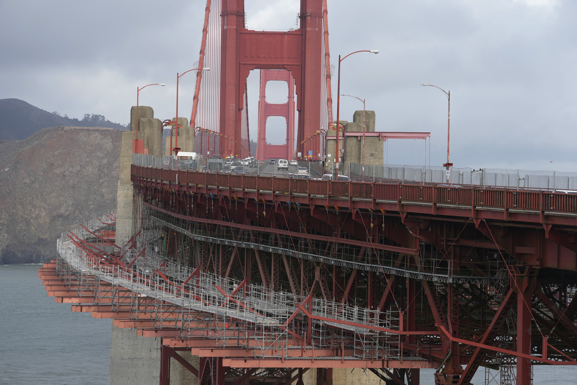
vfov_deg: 10.3
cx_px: 288
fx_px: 2132
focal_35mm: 133
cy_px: 192
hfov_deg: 15.4
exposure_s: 1/800
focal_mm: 133
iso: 400
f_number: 6.3
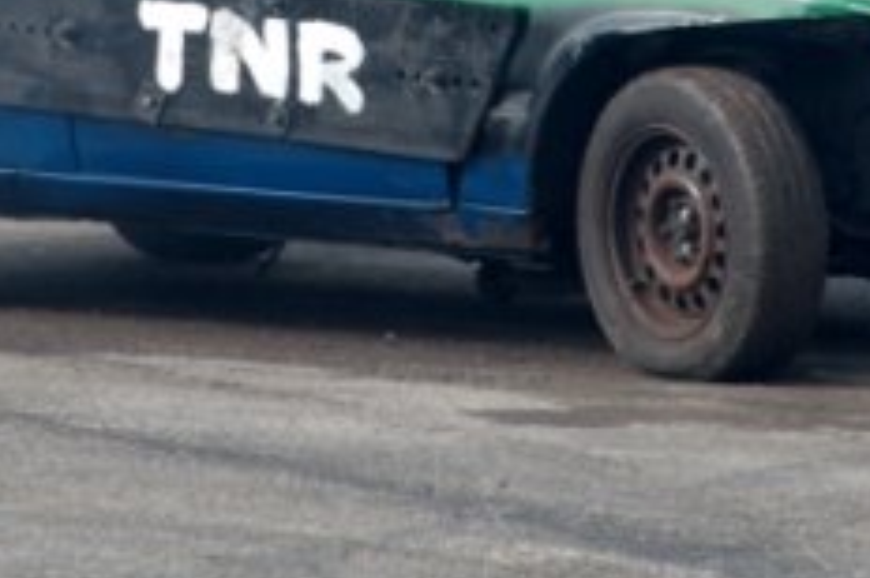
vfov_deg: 2.8
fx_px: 11608
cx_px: 315
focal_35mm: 481
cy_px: -154
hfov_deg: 4.3
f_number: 6
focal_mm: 116
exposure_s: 1/500
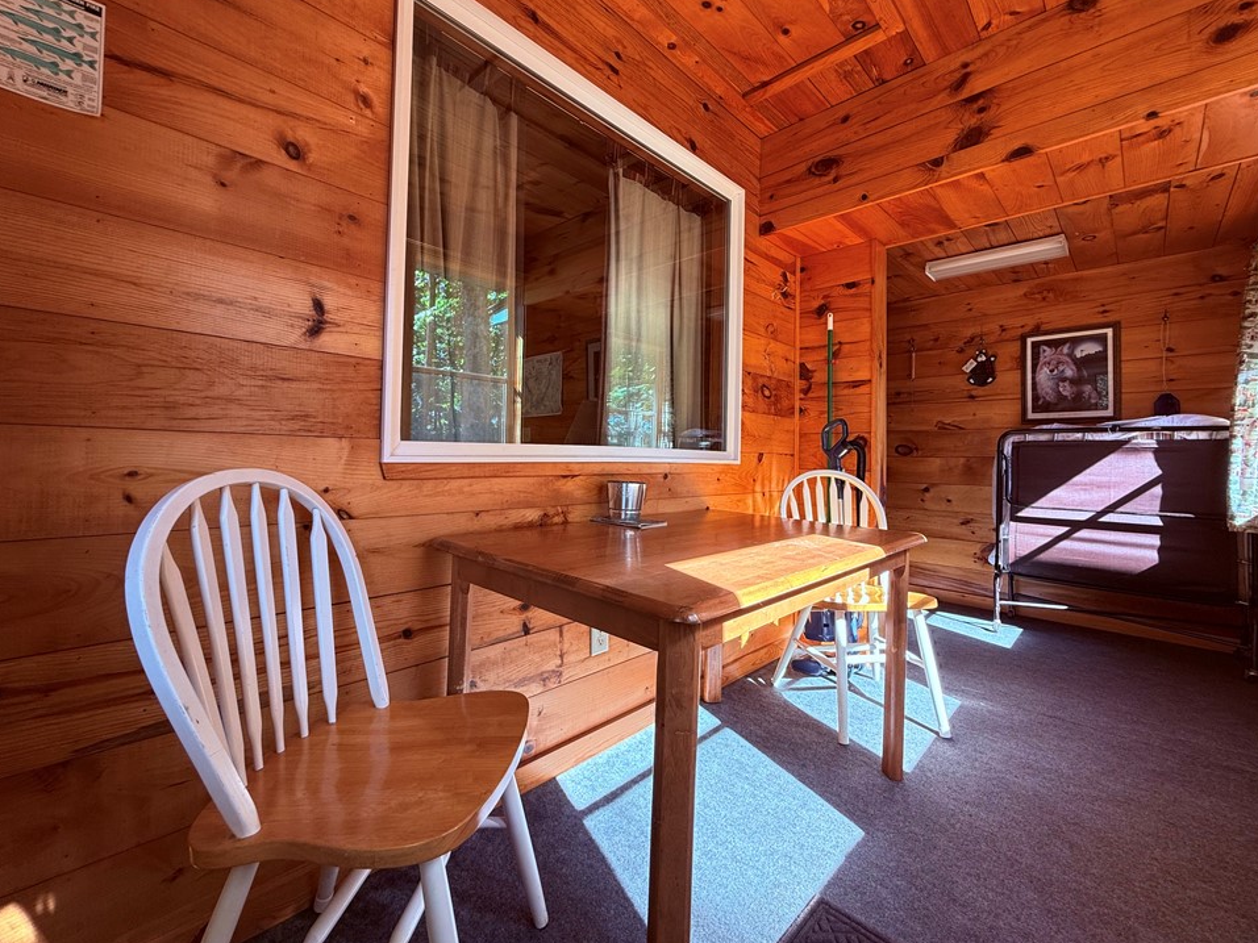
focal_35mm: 15
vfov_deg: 81.7
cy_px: 445
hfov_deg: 98.2
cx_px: 643
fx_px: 545
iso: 80
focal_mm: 2.22
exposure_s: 1/99
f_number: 2.2
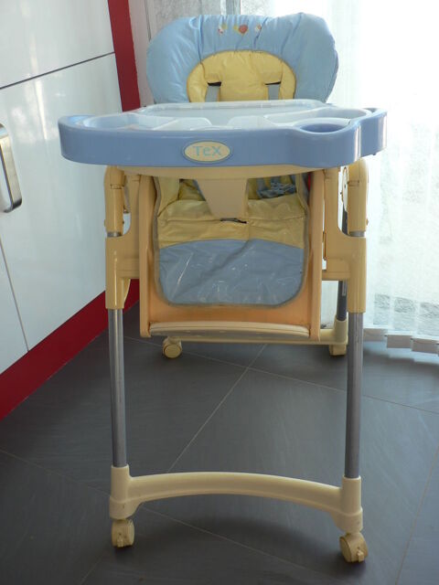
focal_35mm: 36
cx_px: 220
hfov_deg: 39.7
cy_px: 292
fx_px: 609
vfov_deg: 51.4
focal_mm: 6
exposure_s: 1/30
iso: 80
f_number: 2.8
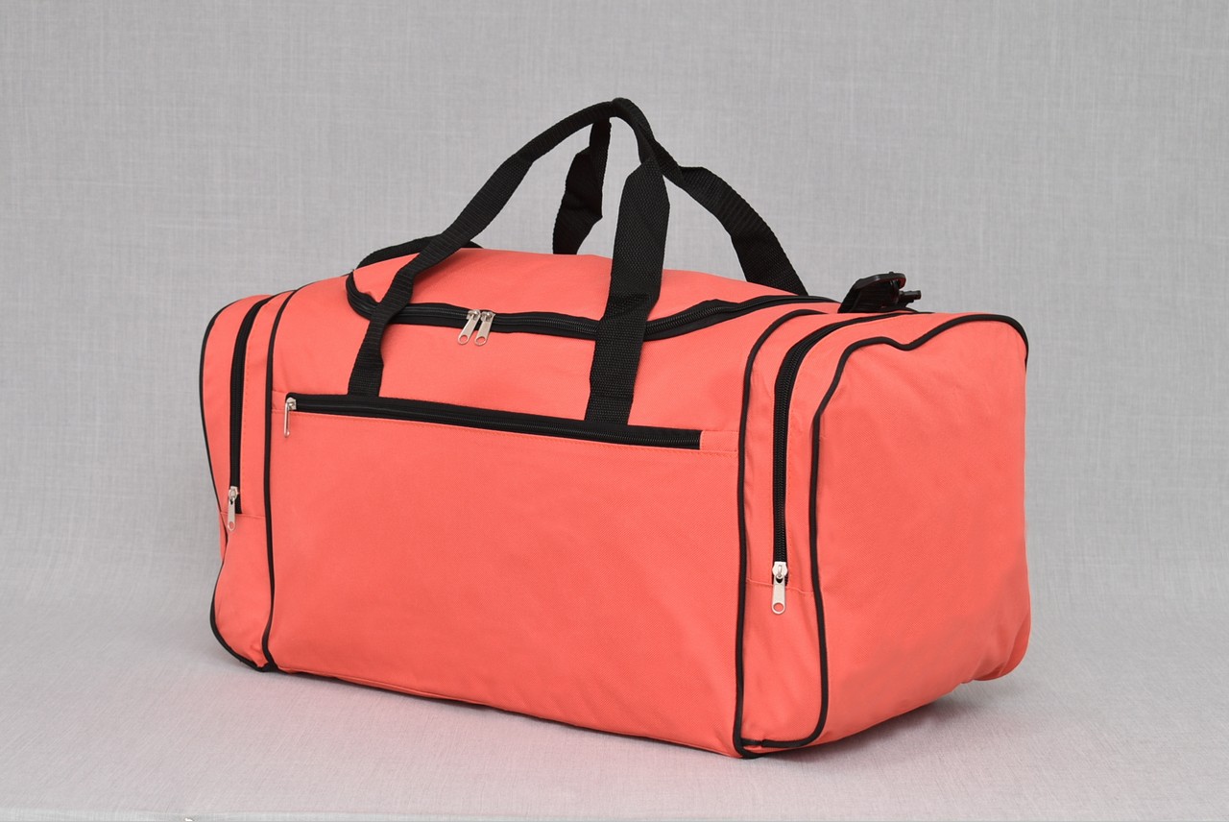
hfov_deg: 31.9
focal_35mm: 63
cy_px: 411
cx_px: 614
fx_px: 2153
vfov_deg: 21.6
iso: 100
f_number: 5.6
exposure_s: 1/60
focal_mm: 42
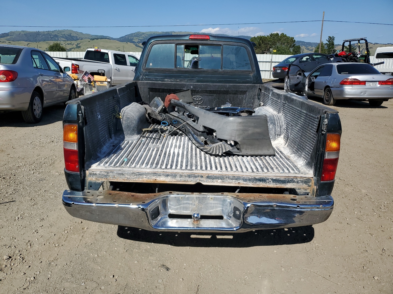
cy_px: 147
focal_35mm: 26
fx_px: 295
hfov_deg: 67.3
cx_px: 196
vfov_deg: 53.1
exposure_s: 1/5000
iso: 50
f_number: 1.5
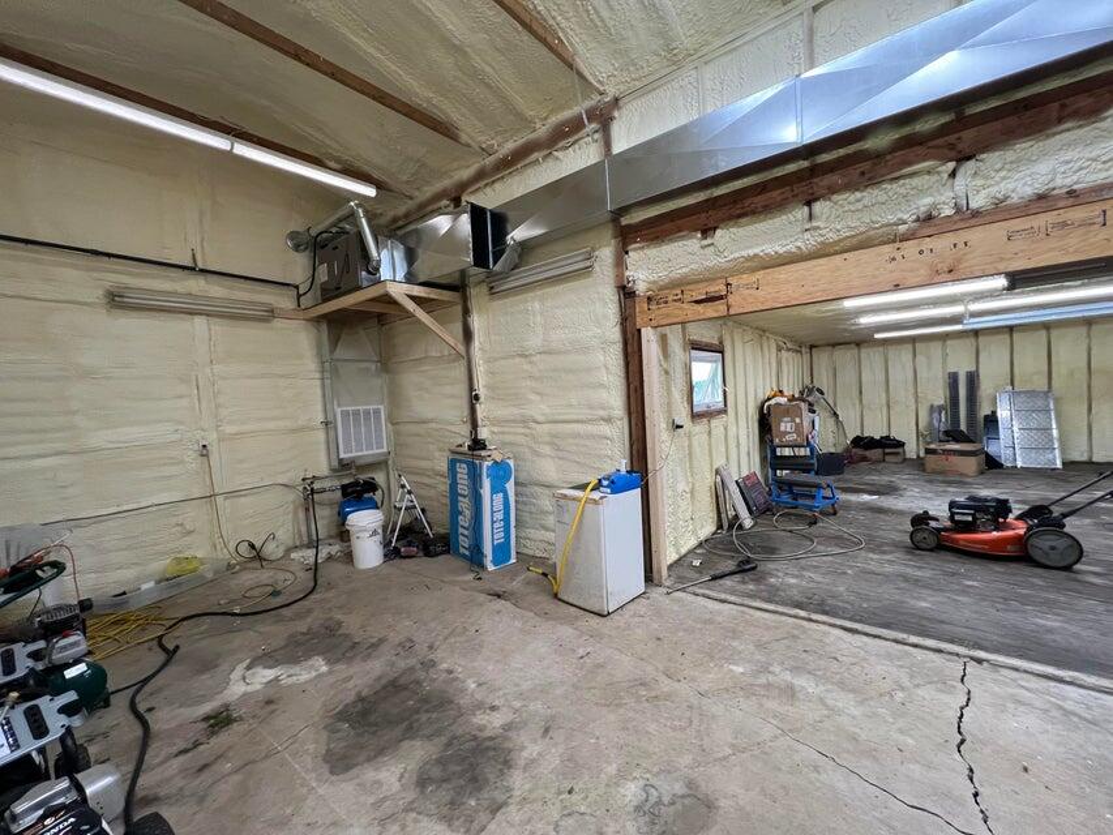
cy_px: 418
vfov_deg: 89.9
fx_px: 418
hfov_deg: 106.2
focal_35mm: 13
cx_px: 556
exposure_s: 1/120
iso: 200
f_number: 1.8
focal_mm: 1.57
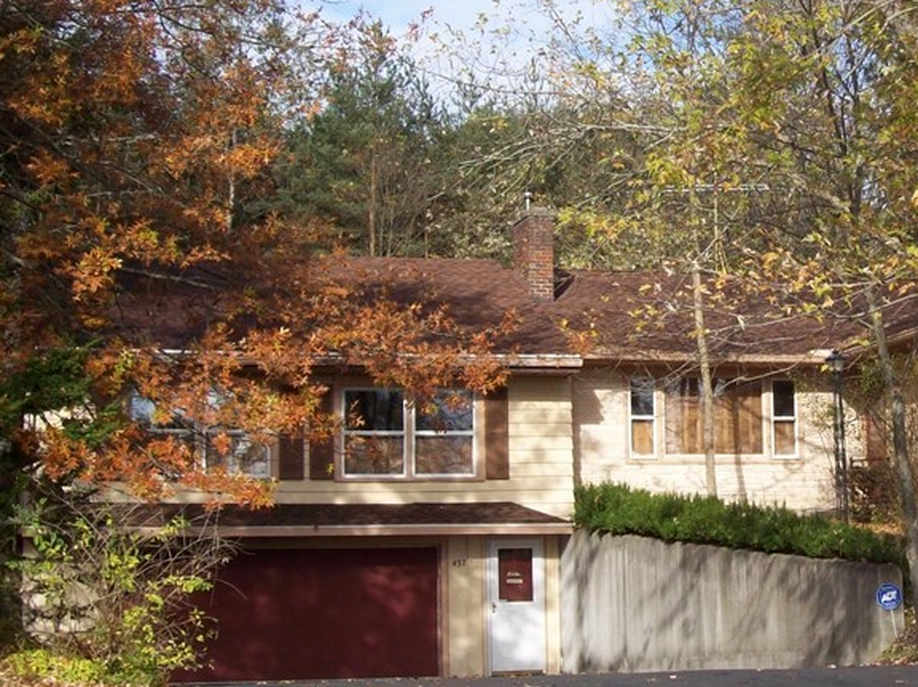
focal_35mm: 80
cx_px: 728
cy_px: 246
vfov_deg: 18.4
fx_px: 2120
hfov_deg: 24.1
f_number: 5.4
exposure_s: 1/286
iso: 80
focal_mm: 7.6
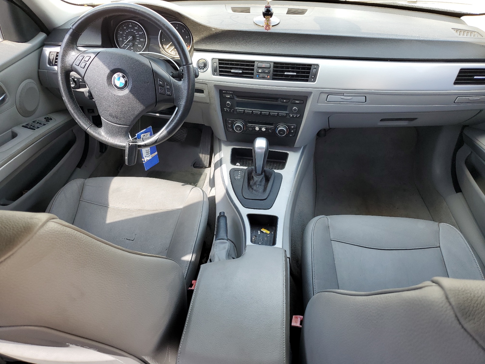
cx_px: 242
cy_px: 182
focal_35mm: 26
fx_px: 364
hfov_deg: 67.3
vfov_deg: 53.1
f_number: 1.5
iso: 50
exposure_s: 1/141
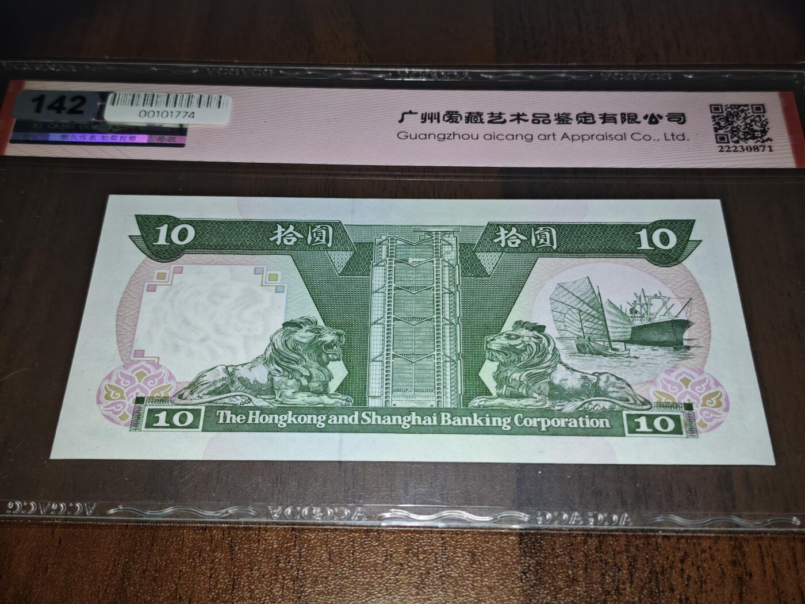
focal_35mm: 50
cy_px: 302
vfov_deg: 29.1
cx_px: 402
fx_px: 1163
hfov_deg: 38.2
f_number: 1.63
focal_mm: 5.85
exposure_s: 1/100
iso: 125
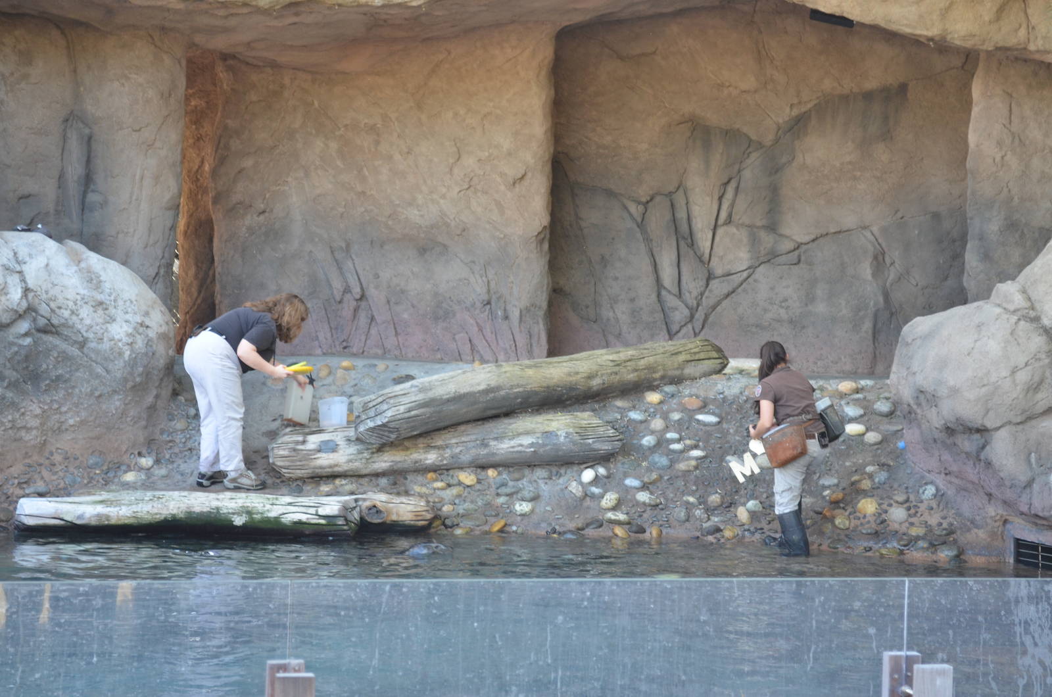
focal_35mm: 72
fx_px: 2100
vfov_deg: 18.8
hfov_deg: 28.1
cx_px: 526
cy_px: 348
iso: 450
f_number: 5.6
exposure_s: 1/60
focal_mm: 48
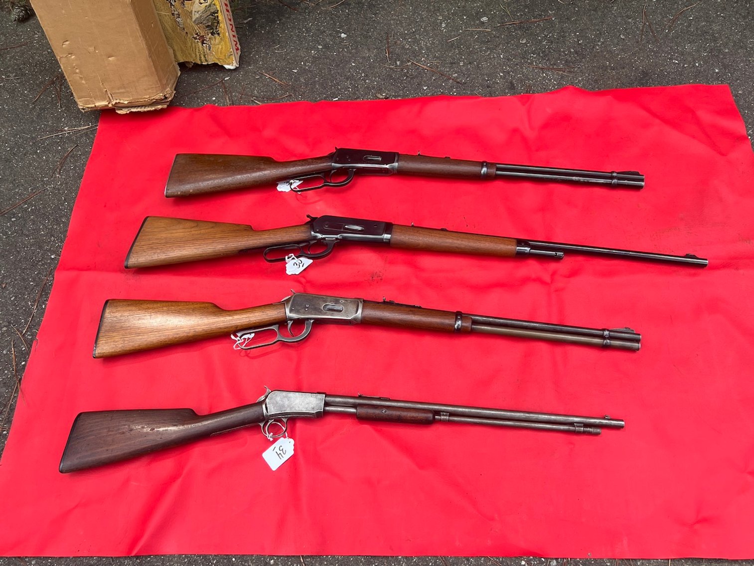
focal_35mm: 26
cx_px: 377
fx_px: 566
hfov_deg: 67.3
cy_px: 283
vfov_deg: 53.1
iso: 50
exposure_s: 1/480
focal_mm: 5.7
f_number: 1.5
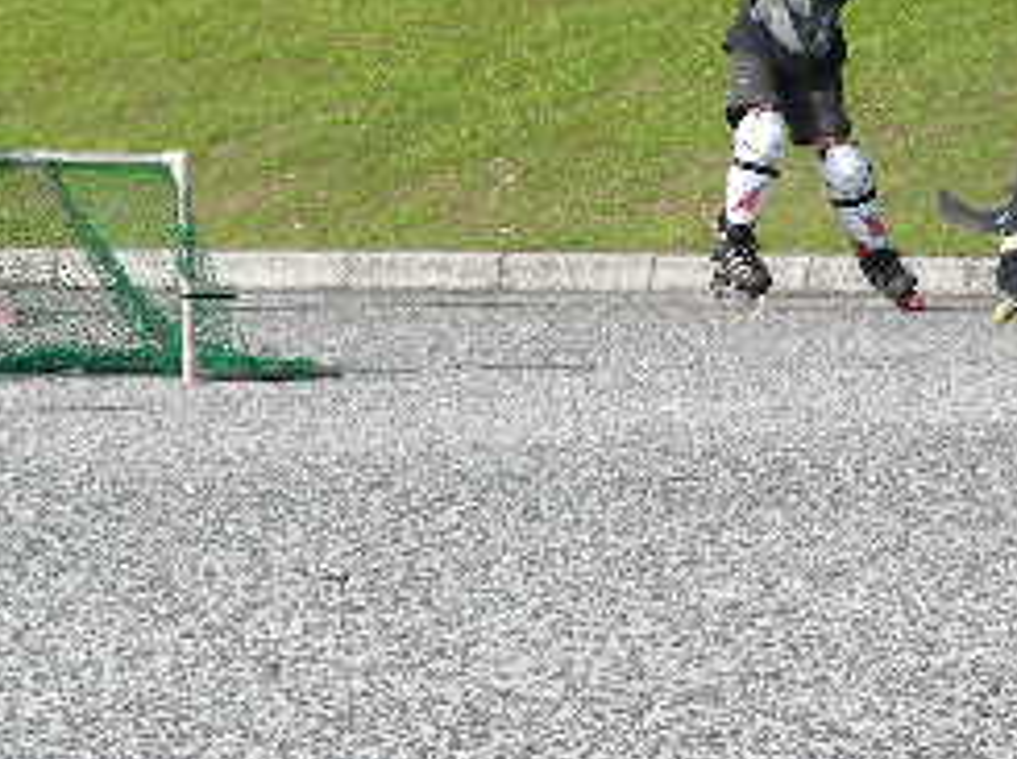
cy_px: 158
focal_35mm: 513
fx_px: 15050
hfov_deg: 3.9
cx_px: 594
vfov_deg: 2.9
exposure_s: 1/290
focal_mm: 32.7
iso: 50
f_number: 4
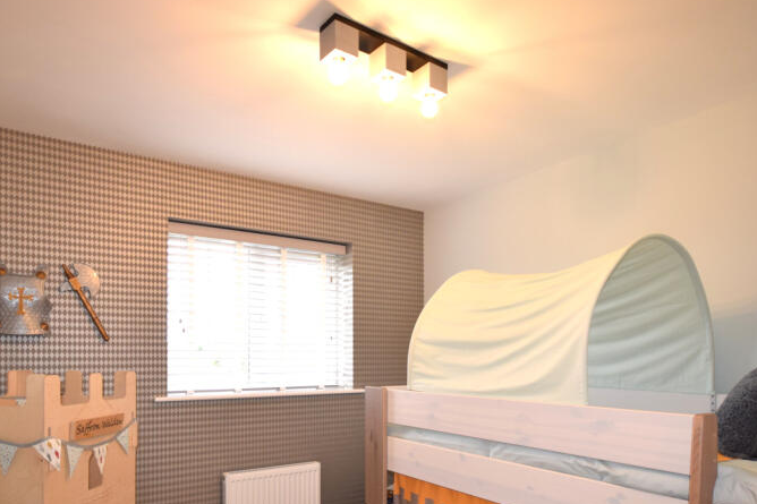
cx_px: 343
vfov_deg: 53.5
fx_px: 483
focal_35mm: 23
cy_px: 352
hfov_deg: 75.9
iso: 800
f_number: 4.5
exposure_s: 1/100
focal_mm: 10
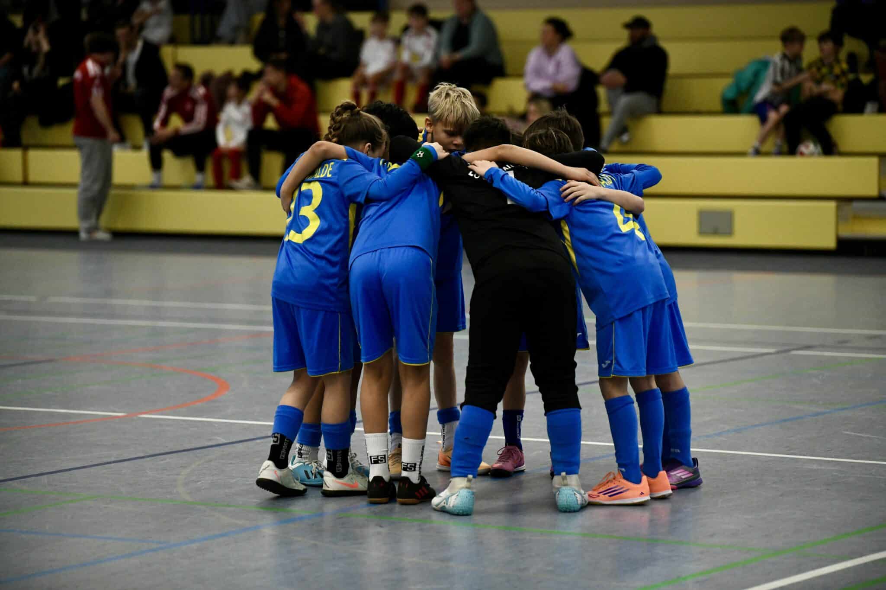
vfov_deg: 10.2
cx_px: 443
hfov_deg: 15.2
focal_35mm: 135
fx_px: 3322
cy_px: 295
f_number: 2.8
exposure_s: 1/1250
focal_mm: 135
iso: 5000
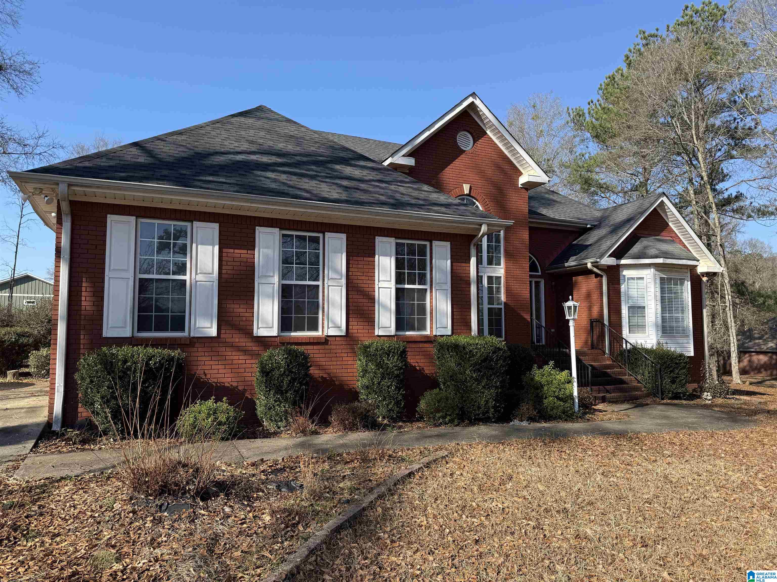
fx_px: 539
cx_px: 388
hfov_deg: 71.6
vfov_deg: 56.8
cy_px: 291
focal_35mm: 24
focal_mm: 6.76
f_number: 1.78
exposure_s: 1/2232
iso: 80
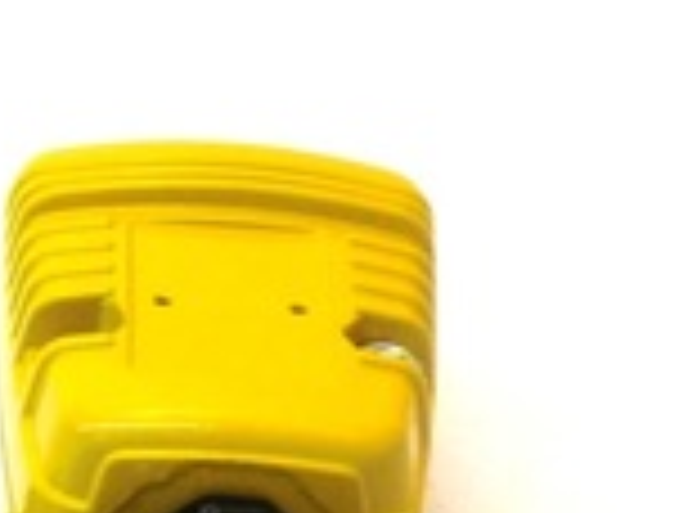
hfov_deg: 8.9
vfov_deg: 6.6
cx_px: -112
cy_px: 731
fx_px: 4362
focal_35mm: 220
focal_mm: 13.02
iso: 320
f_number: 4.7
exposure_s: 1/80
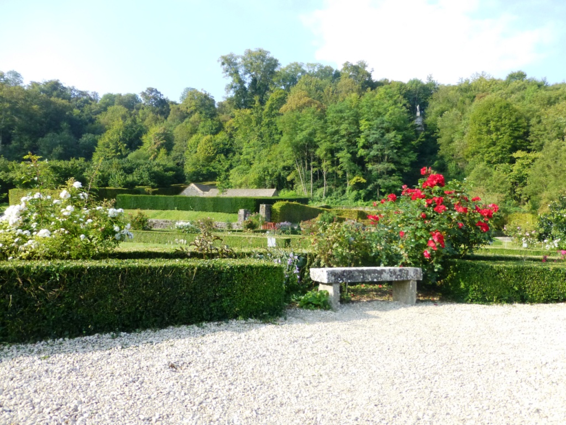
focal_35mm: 24
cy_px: 212
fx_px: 392
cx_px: 283
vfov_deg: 56.8
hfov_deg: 71.6
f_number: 3.3
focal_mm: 4.3
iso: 400
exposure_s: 1/1300
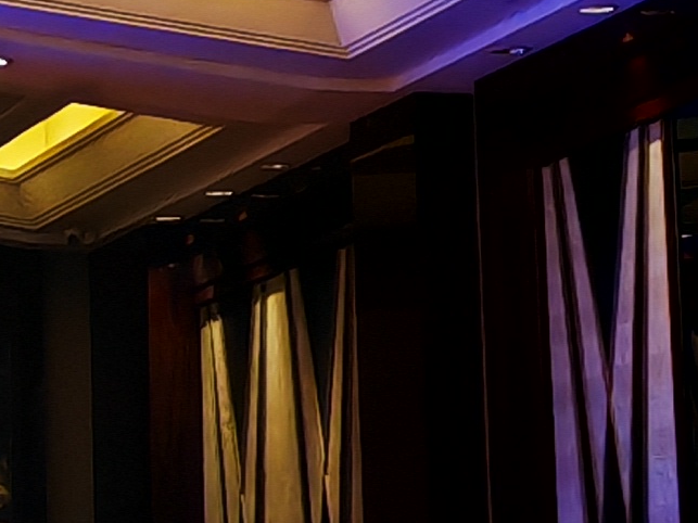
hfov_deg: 7.9
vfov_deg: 6.7
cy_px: 90
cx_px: -1200
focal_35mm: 223
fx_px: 4496
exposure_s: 1/100
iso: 125
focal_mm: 5.52
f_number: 1.9
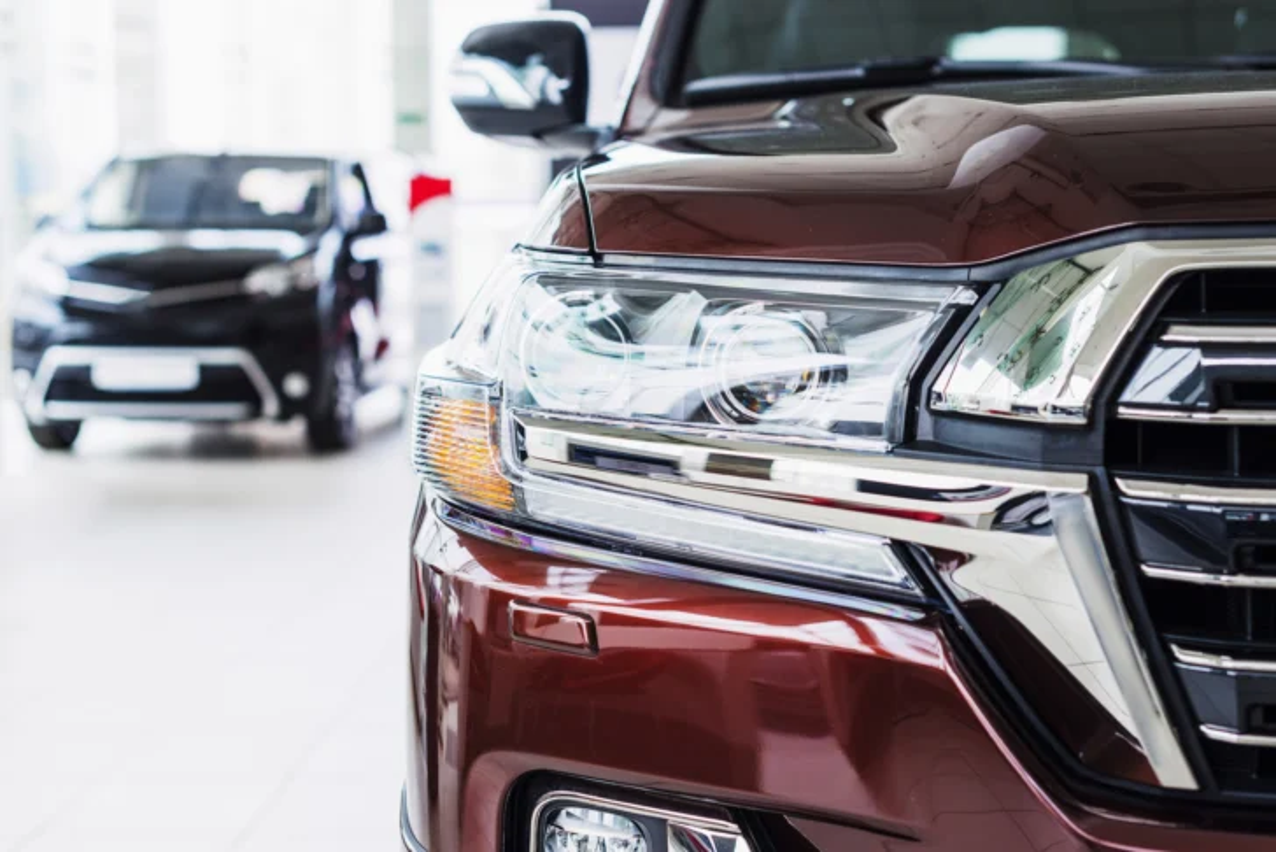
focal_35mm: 50
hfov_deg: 39.6
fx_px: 1773
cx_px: 638
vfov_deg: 27.0
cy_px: 426
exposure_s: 1/160
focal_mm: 50
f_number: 3.5
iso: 320
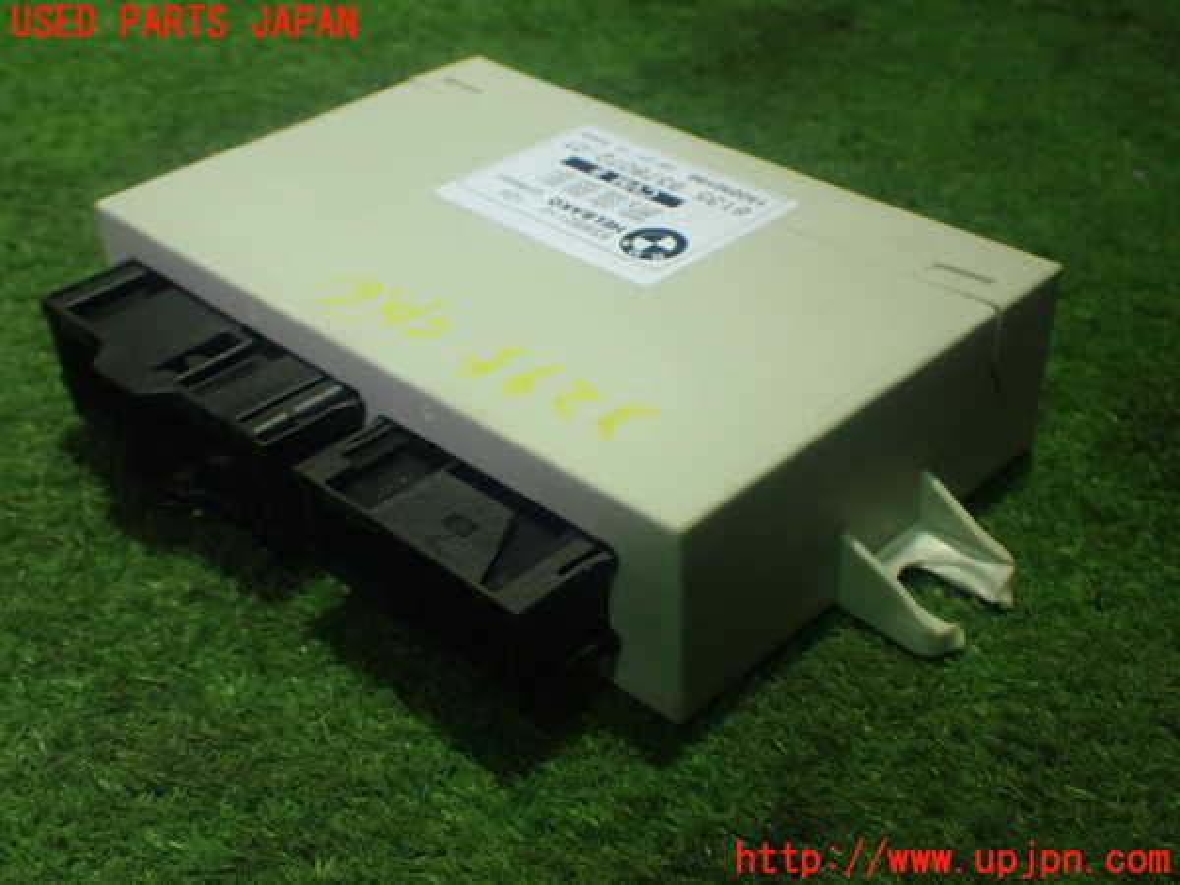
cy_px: 442
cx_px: 590
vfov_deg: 32.9
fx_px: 1500
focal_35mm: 44
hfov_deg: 42.9
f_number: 2.9
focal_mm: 7.84
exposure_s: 1/40
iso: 640
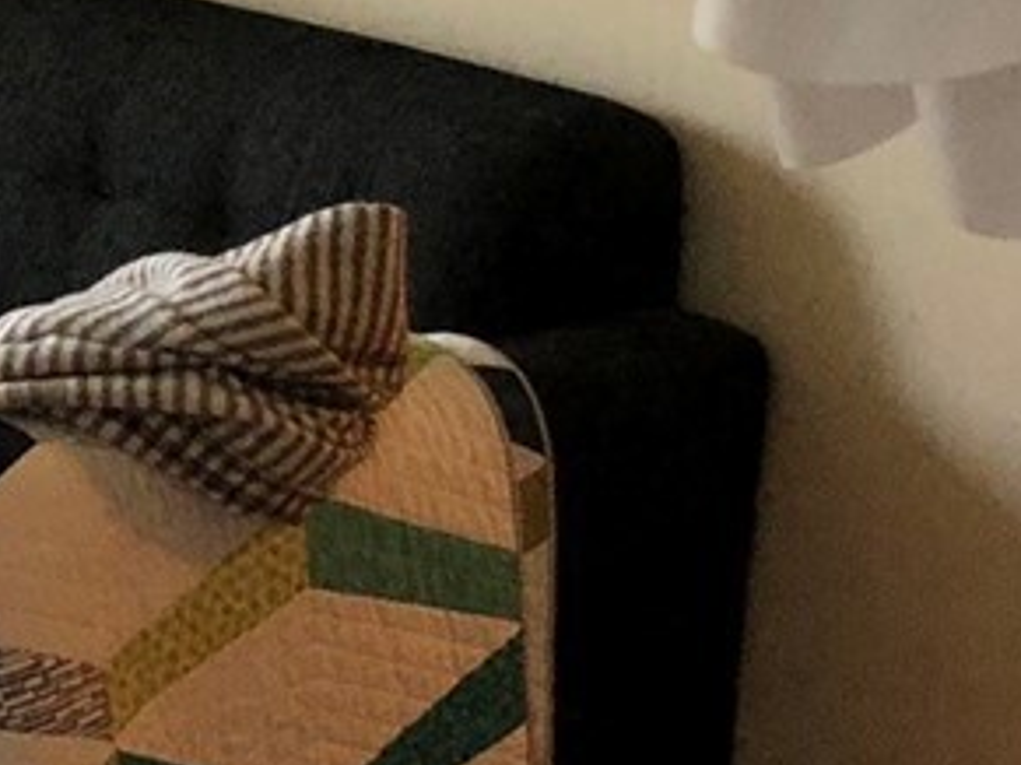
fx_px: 4540
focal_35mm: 154
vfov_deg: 9.6
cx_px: -1267
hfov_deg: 11.2
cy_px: 186
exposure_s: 1/30
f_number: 1.8
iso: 25
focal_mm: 4
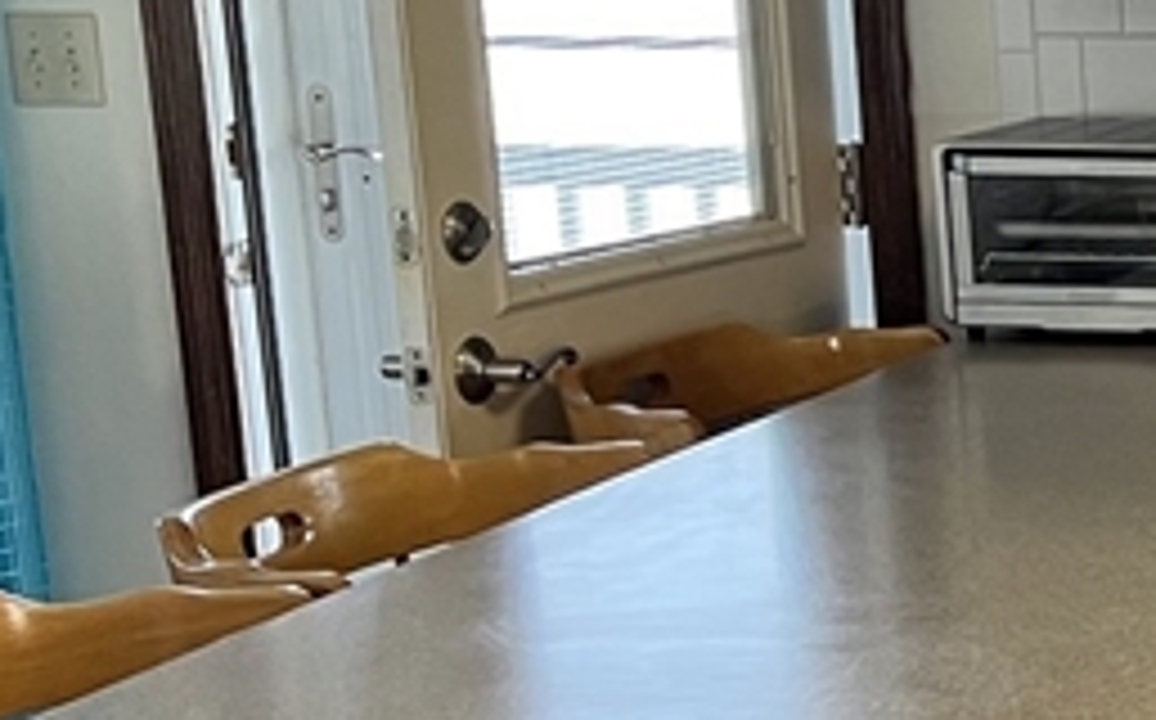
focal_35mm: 110
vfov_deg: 11.8
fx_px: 3462
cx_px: 1961
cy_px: 554
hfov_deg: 16.4
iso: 80
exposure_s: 1/60
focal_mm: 5.7
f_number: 1.5
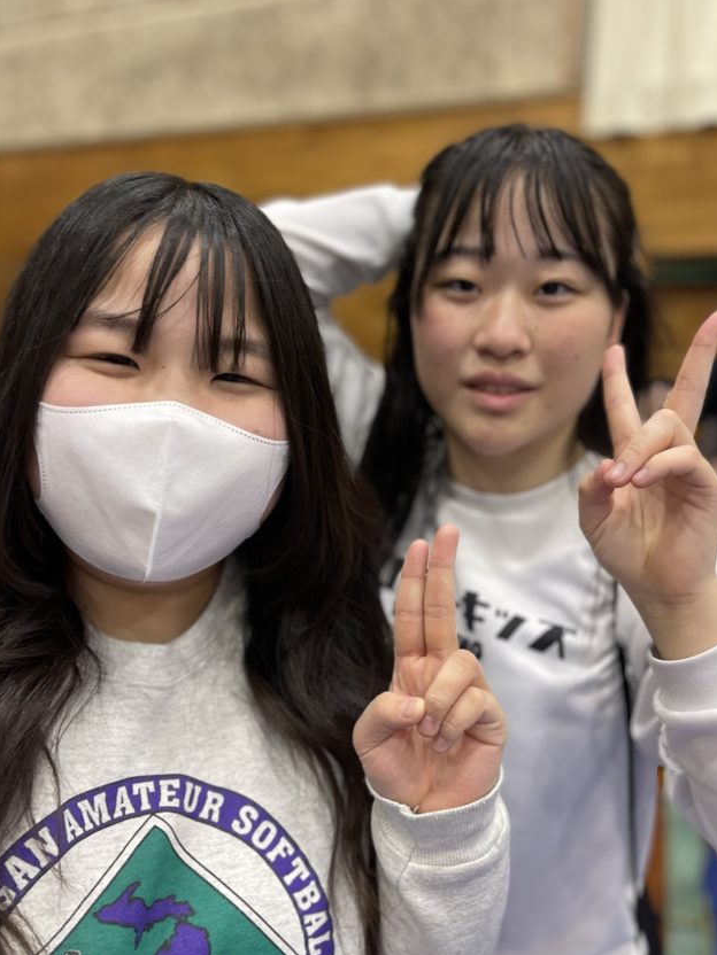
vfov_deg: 56.6
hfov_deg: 44.2
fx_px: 884
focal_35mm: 32
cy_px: 546
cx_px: 346
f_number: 1.6
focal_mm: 5.1
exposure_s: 1/50
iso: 100
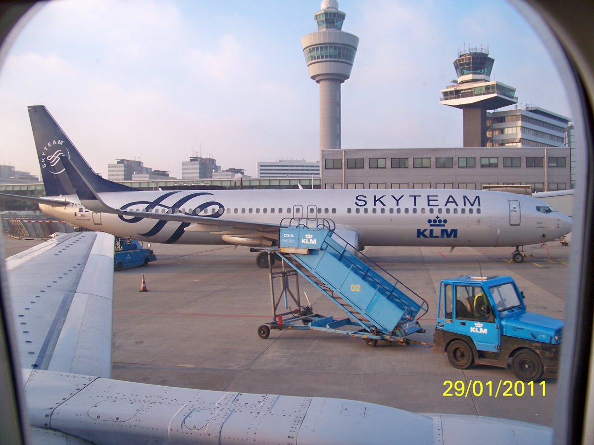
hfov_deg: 55.4
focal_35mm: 33
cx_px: 297
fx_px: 566
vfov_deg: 42.9
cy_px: 222
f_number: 2.8
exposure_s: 1/160
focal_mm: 5.85
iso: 80
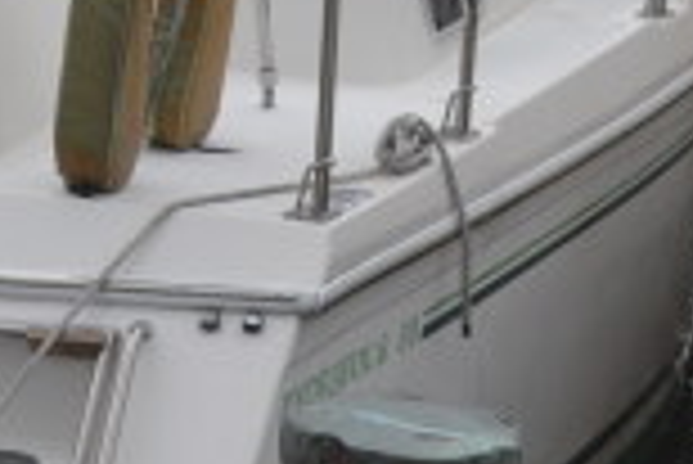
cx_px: -189
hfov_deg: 11.7
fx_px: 3295
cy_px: -200
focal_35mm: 171
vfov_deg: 7.9
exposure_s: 1/320
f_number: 9
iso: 100
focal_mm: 22
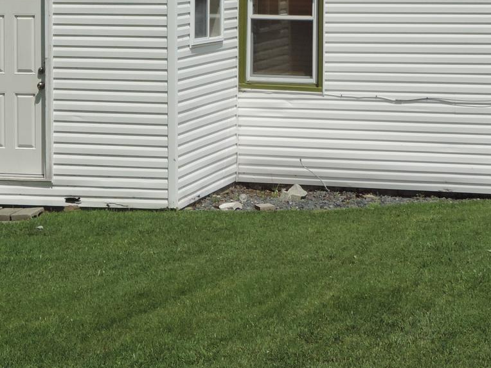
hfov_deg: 15.5
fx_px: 1787
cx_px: 93
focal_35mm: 126
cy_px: -6
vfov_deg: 11.6
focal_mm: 8.3
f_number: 3.5
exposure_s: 1/1600
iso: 80
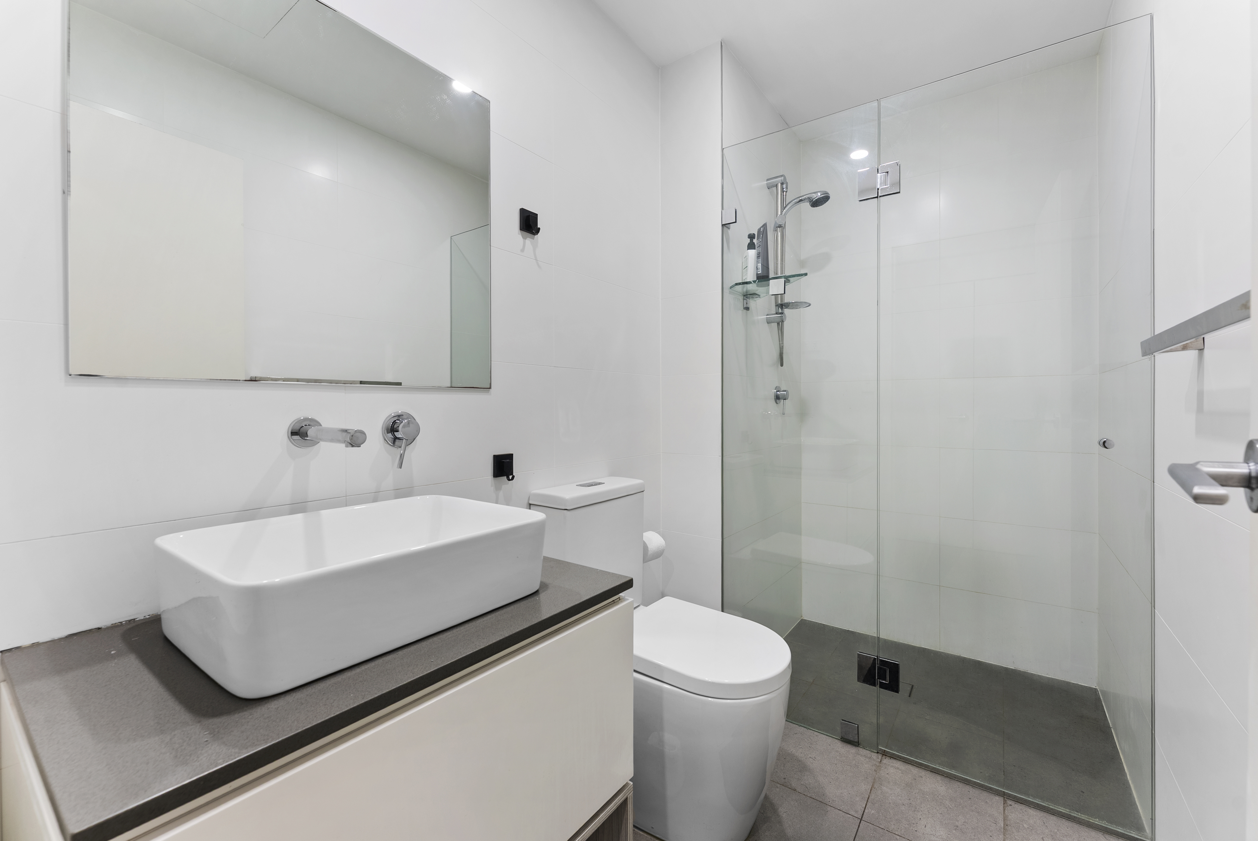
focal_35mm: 14
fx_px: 490
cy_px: 420
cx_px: 629
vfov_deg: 81.3
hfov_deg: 104.2
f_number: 9
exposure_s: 1/1.67
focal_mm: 14
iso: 100
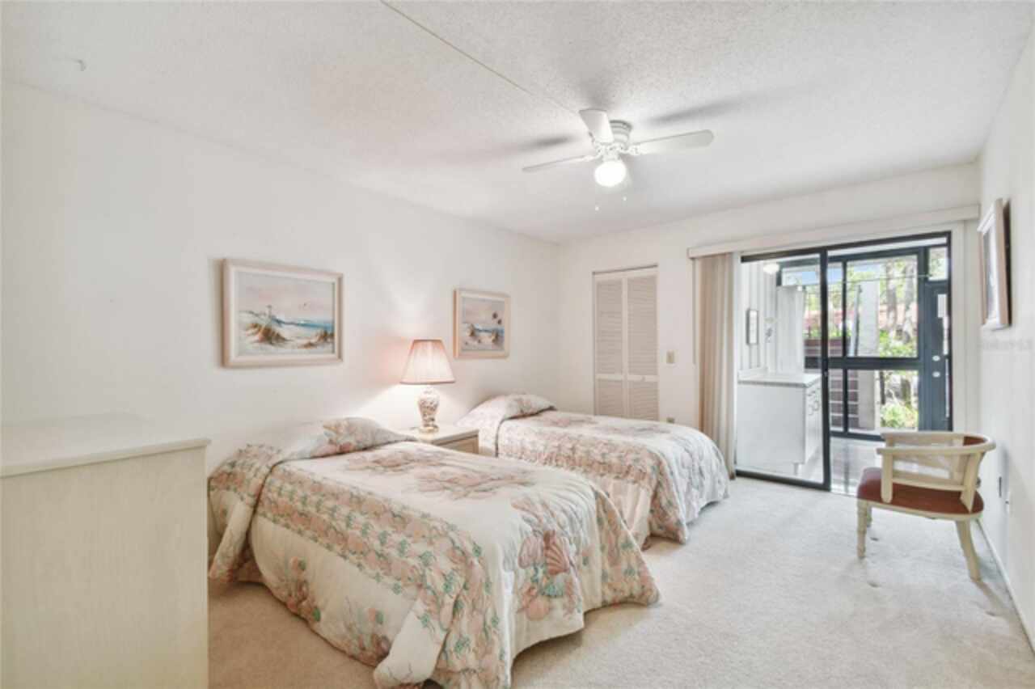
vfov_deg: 77.3
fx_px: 431
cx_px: 518
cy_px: 344
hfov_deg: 100.4
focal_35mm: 15
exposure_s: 1/8
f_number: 7.1
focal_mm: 10
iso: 100
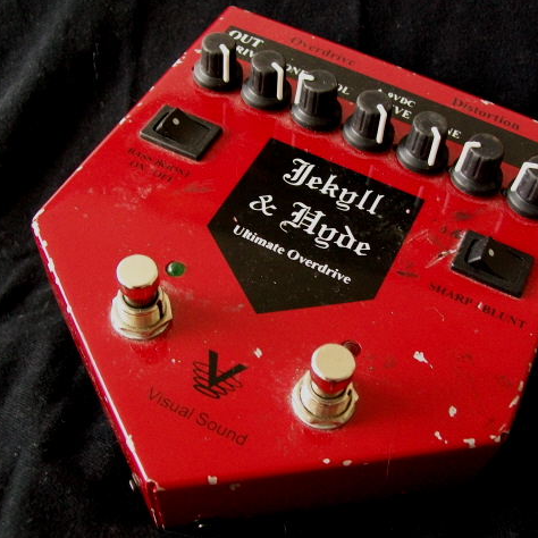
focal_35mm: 43
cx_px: 311
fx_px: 756
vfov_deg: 39.2
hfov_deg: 39.1
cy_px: 267
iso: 160
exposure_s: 1/15
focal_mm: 6
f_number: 2.7
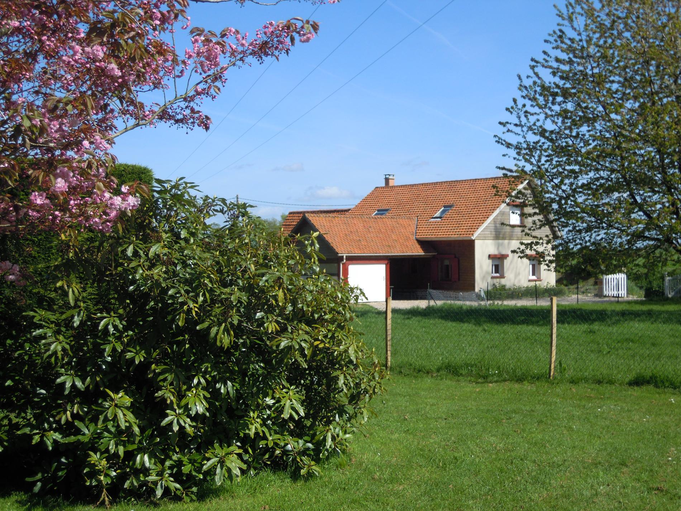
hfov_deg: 41.2
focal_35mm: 46
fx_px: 905
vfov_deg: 31.5
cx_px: 340
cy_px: 256
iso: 100
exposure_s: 1/160
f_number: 9.6
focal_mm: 8.3
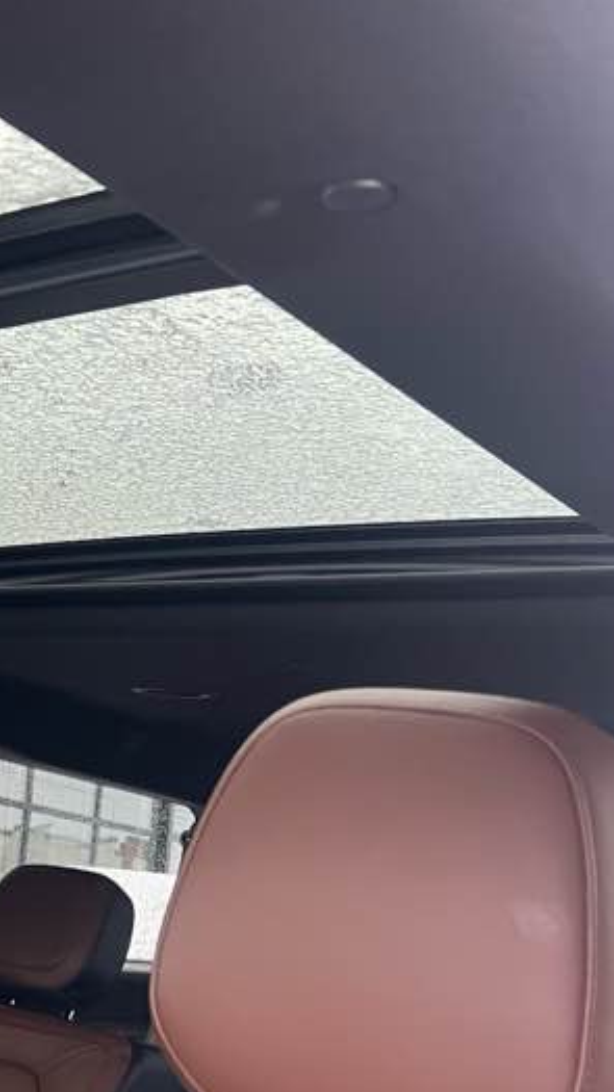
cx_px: -321
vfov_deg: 41.0
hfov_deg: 20.4
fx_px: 1448
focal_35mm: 50
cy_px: 700
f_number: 1.5
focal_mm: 5.7
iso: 125
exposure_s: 1/97
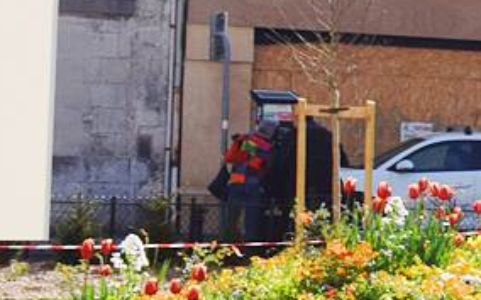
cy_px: 179
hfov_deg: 8.7
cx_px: 1330
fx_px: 2711
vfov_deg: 6.3
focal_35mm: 207
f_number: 10
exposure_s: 1/400
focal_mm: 24
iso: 200
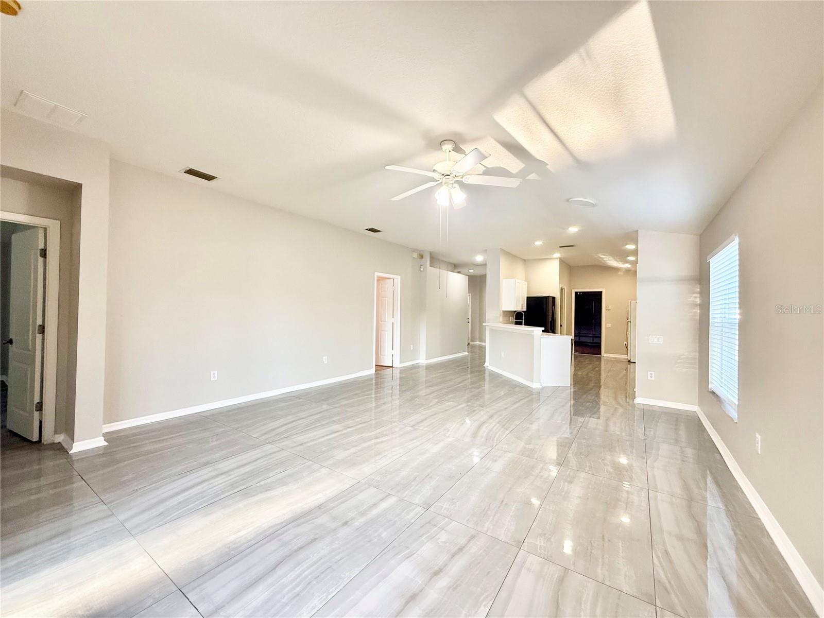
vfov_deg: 85.7
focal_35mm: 14
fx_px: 333
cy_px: 309
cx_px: 412
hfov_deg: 102.1
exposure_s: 1/120
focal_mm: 2.22
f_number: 2.2
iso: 250
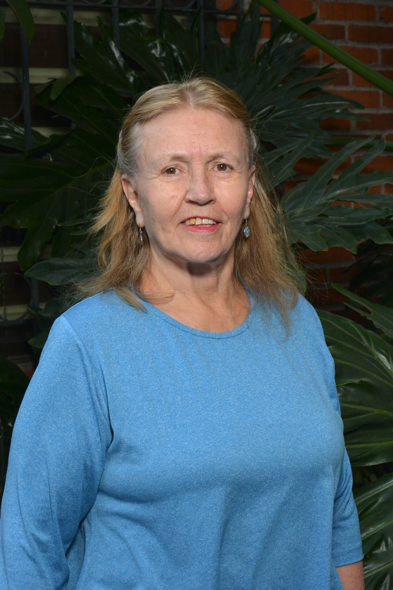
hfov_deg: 16.1
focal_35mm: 85
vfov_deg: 23.9
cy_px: 282
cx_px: 198
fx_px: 1391
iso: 640
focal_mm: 52
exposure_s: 1/100
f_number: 9
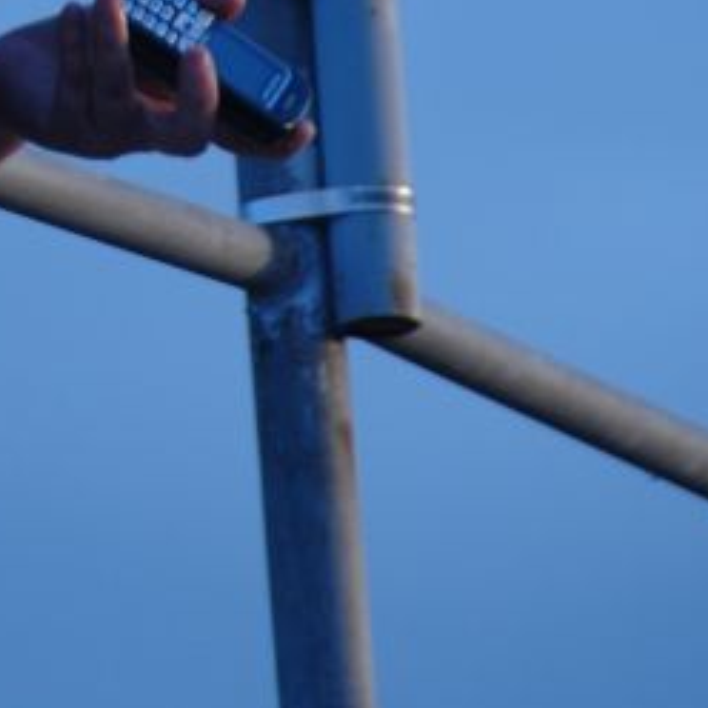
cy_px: -368
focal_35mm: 1051
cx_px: -211
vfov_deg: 1.7
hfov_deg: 1.7
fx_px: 24320
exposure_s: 1/250
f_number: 5.6
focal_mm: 200
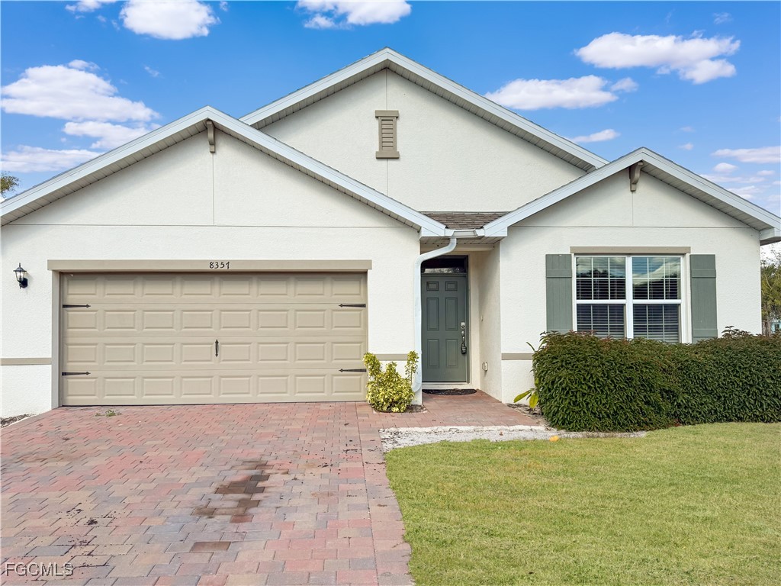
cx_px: 390
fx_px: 541
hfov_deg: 71.6
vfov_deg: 56.8
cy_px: 293
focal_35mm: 24
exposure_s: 1/4400
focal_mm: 6.76
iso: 80
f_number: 1.8
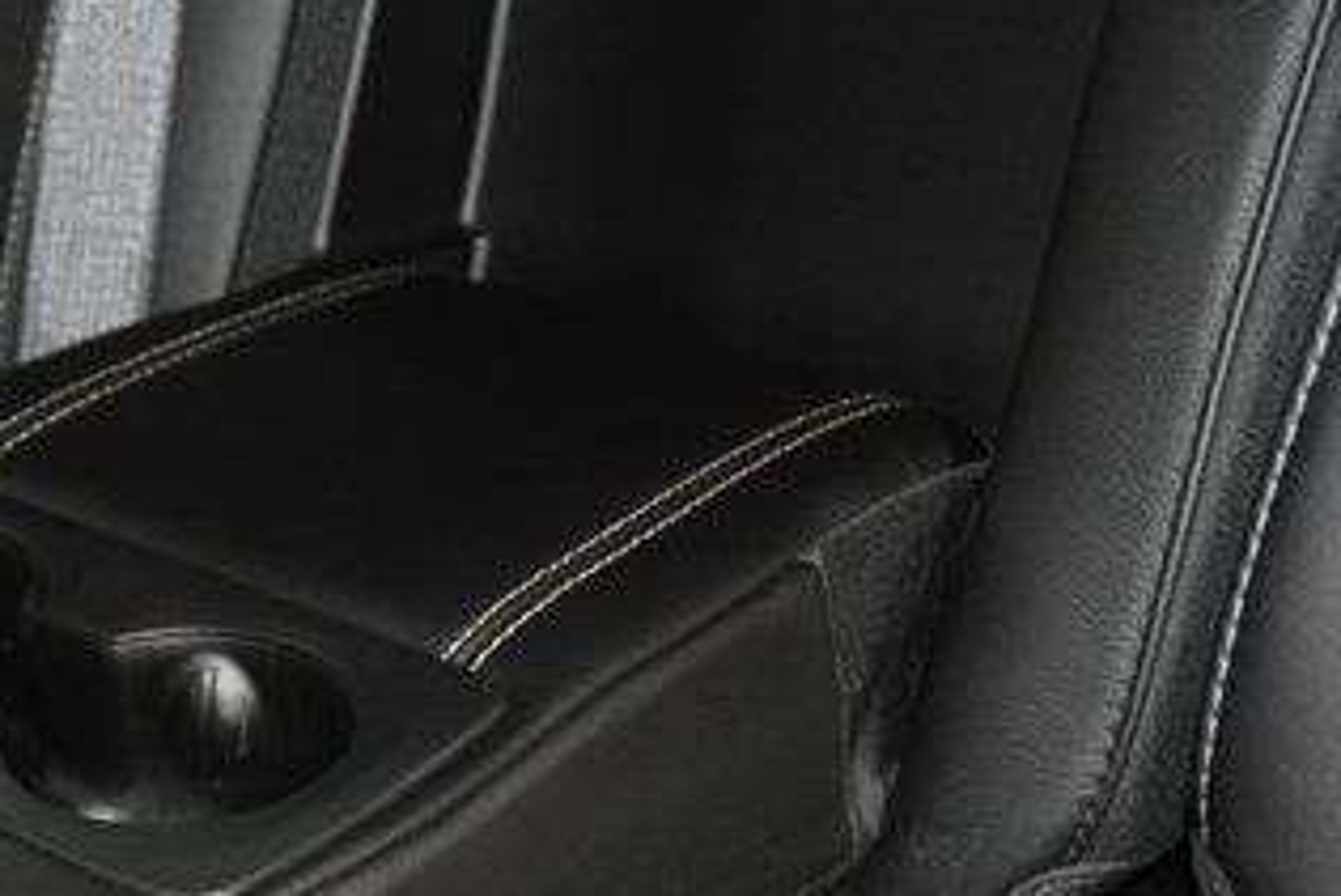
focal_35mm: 73
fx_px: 2720
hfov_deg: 26.7
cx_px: 119
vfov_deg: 18.6
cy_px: 686
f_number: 3.8
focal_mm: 24
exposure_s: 1/50
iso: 3200
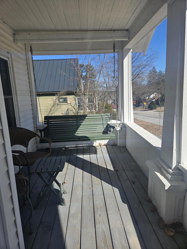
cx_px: 94
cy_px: 124
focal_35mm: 23
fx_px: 166
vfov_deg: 73.9
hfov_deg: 58.9
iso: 25
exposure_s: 1/1854
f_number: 1.8
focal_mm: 5.4
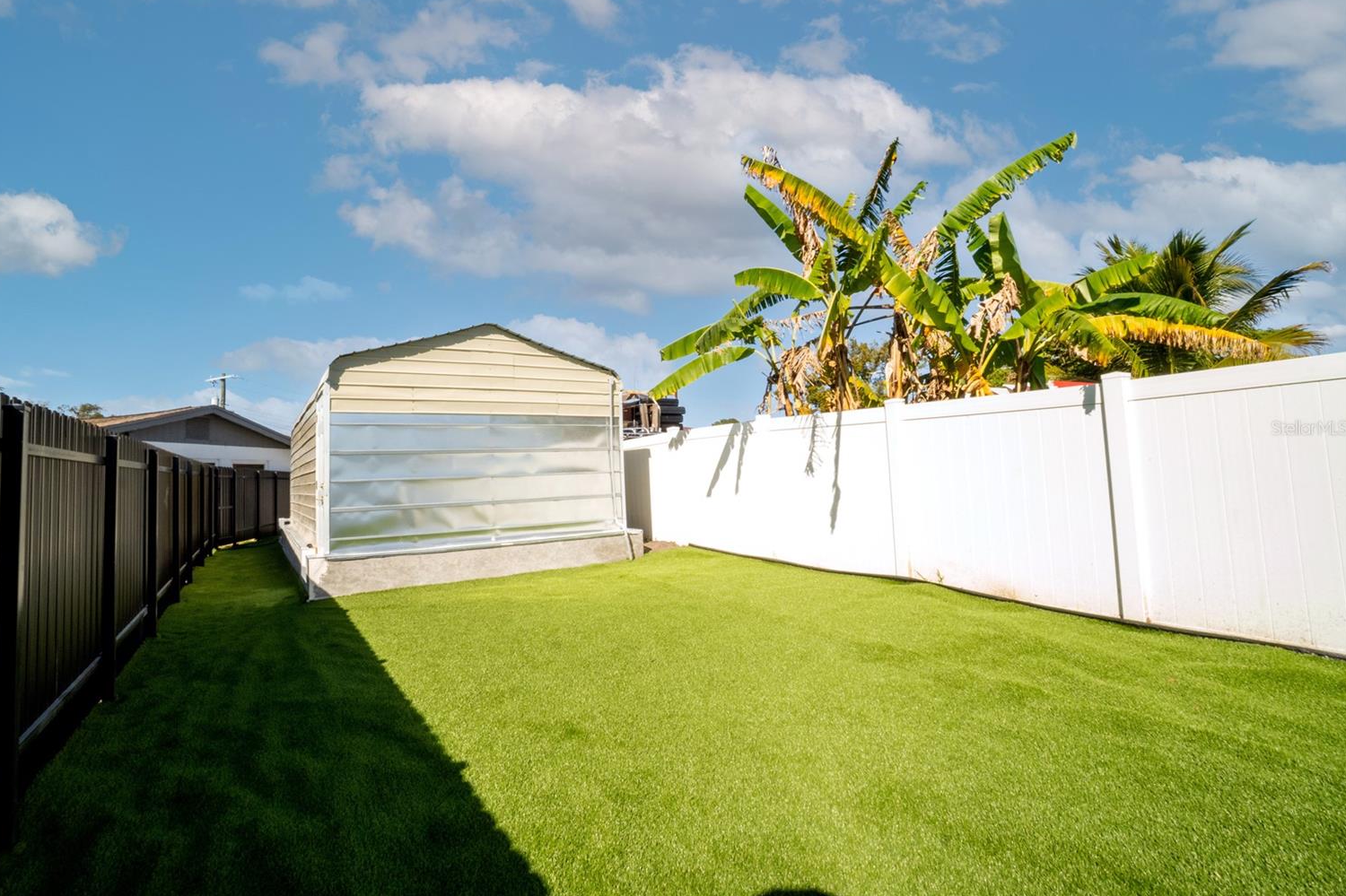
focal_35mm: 16
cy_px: 428
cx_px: 634
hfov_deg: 96.6
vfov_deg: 73.7
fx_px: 598
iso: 1000
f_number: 22
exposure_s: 1/160
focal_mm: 10
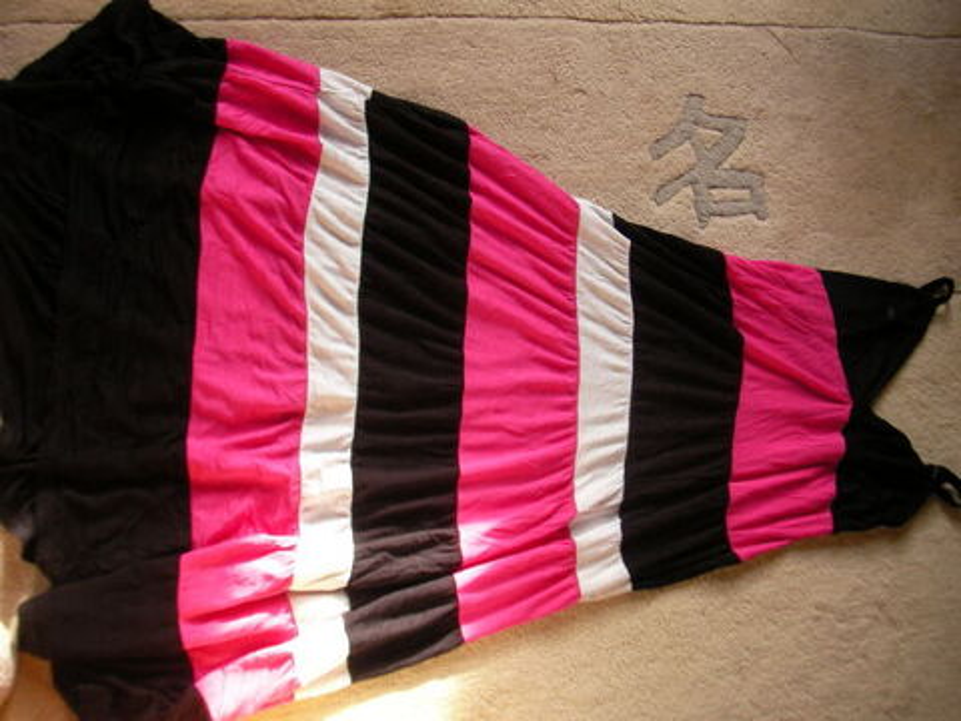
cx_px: 480
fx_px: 1138
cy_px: 360
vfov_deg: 35.1
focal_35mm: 41
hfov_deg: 45.8
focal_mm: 6.3
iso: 96
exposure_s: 1/29
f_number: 3.5
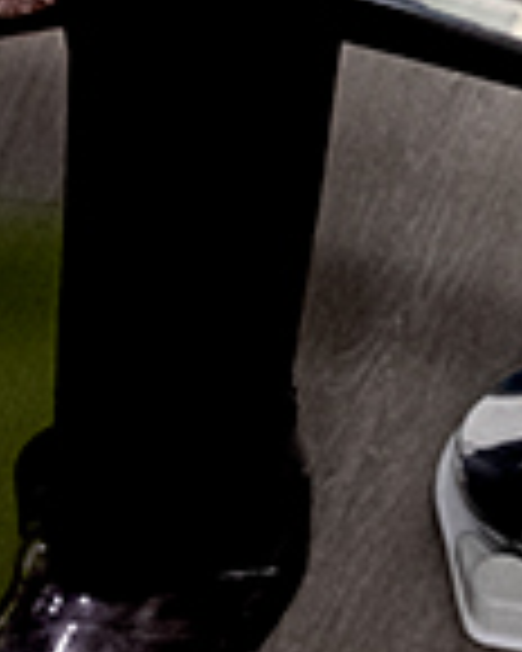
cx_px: 490
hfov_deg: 6.8
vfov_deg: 7.7
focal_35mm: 227
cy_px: -1104
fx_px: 4384
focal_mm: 23.3
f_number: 4.5
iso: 2000
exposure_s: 1/80
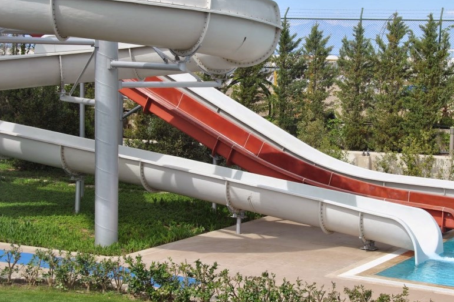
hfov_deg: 26.5
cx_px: 300
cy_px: 130
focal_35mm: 76
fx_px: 958
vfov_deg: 17.9
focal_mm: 34
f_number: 8
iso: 100
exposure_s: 1/250
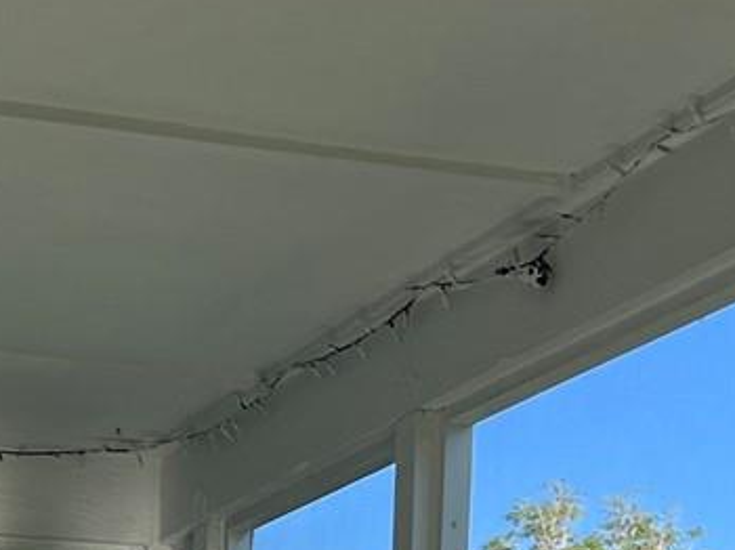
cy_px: 1201
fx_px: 2525
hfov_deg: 16.4
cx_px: 86
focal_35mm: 119
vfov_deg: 11.0
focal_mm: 5.7
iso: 50
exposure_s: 1/1468
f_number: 1.5
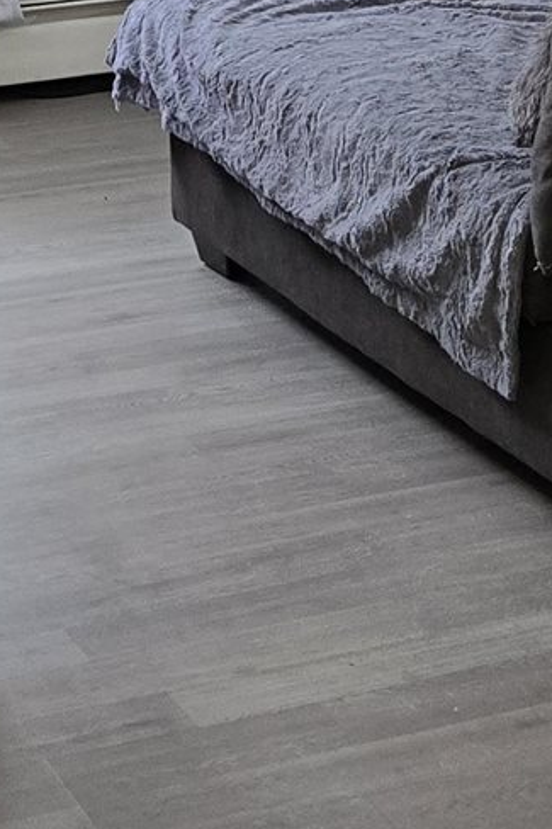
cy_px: -190
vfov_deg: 17.2
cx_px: 117
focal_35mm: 113
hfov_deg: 12.1
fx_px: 2601
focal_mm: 5.4
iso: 160
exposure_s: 1/120
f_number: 1.8
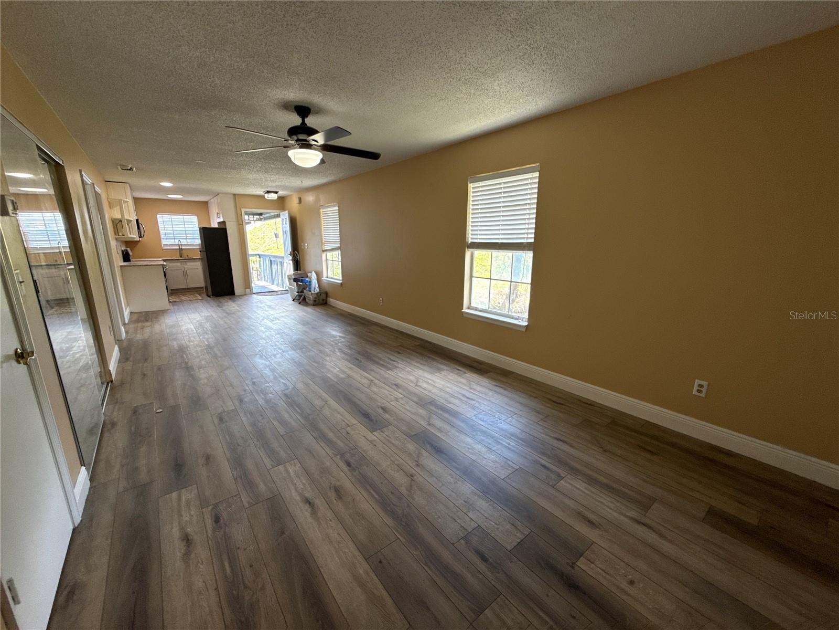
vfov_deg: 85.7
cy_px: 315
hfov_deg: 102.1
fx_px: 339
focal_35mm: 14
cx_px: 420
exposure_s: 1/120
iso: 160
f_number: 2.2
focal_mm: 2.22
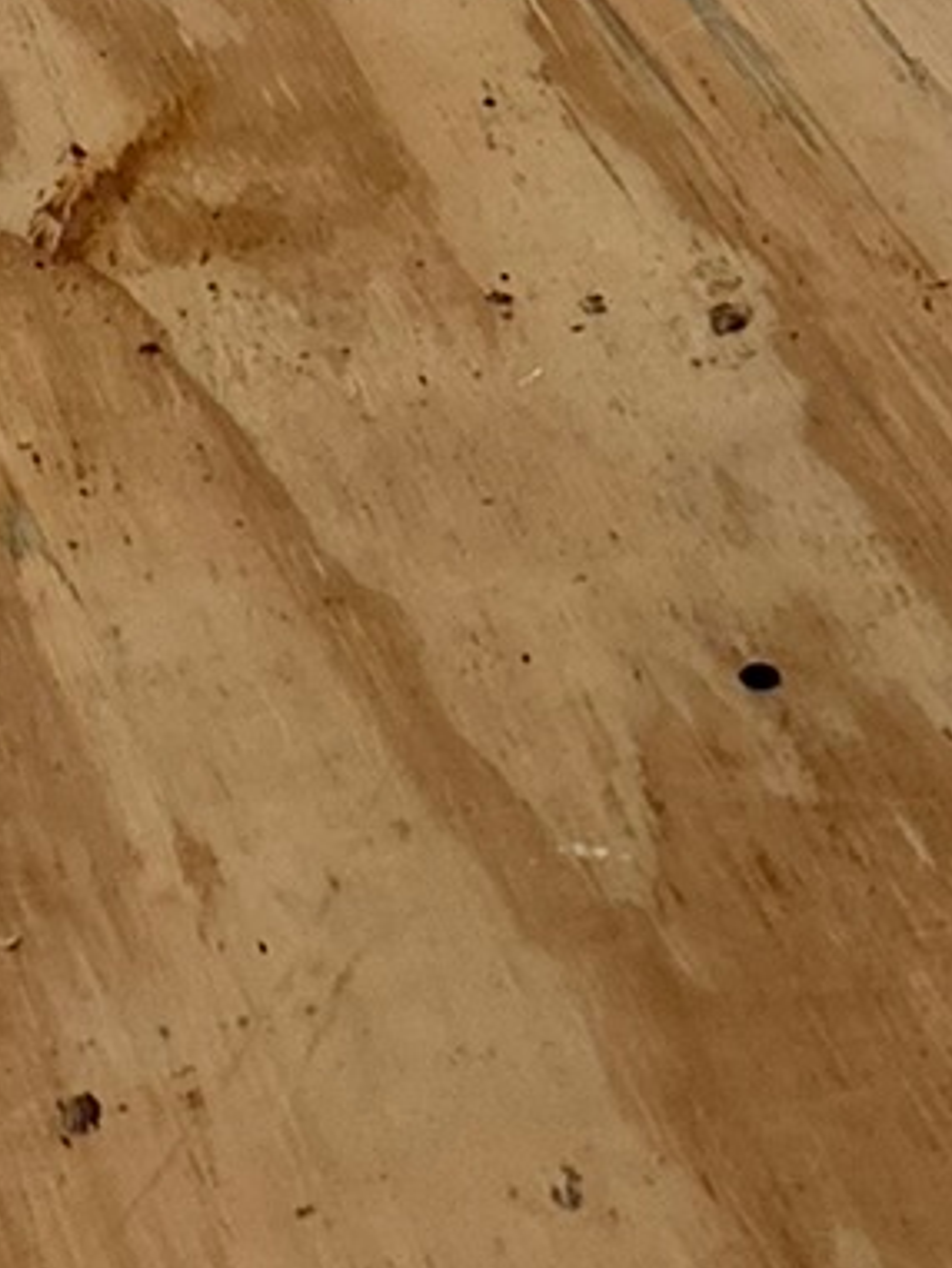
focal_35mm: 129
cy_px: -1328
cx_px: -53
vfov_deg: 13.1
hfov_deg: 11.4
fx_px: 4728
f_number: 1.78
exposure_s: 1/60
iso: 250
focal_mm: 6.86
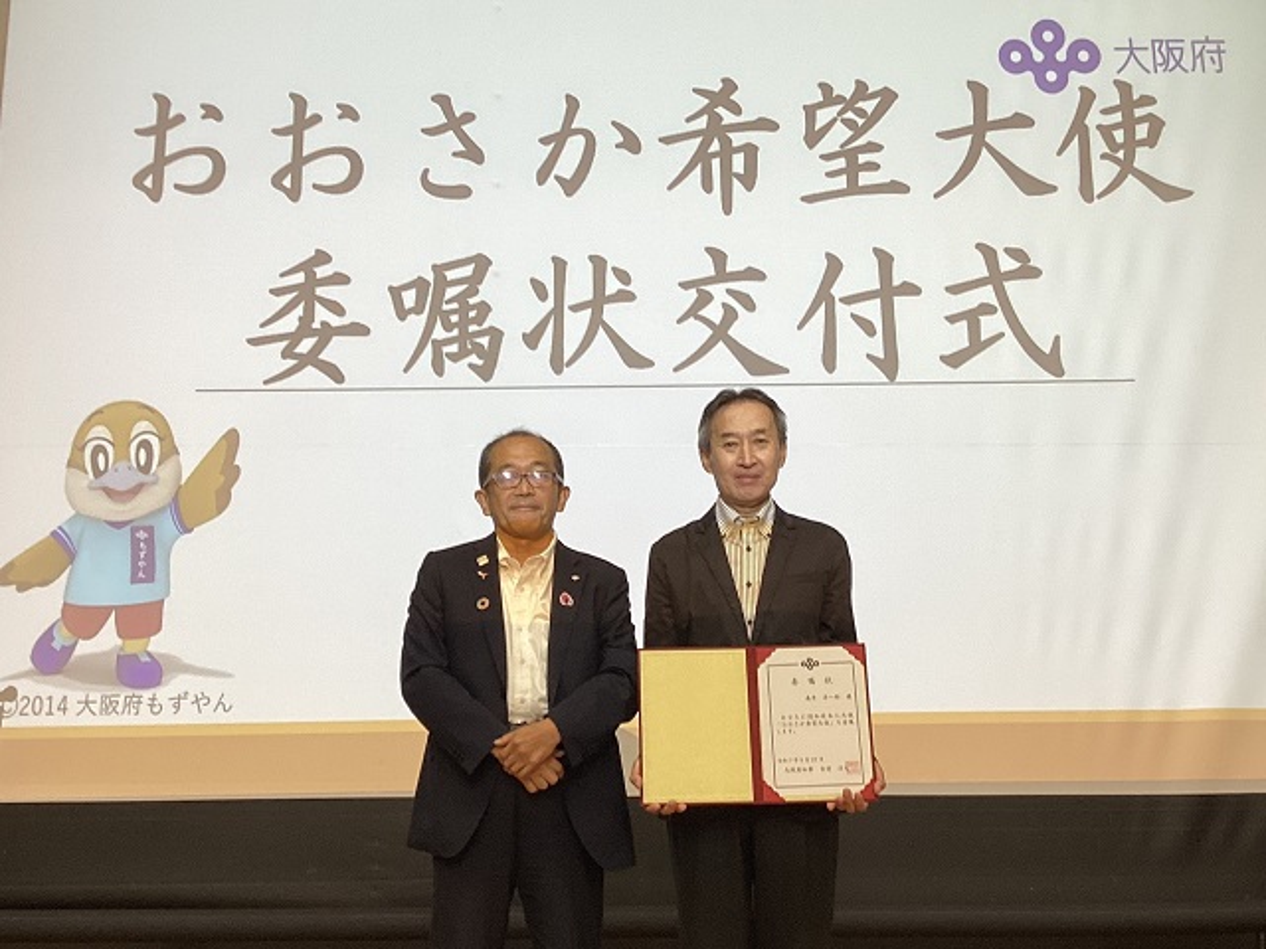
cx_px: 633
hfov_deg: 58.4
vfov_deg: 45.4
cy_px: 474
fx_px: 1134
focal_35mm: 31
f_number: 2.4
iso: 80
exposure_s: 1/60
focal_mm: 3.3
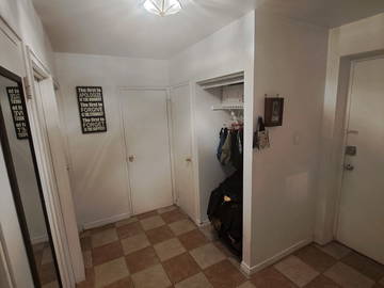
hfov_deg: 106.2
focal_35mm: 13
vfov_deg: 89.9
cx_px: 192
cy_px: 144
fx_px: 144
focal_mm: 1.74
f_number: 2.2
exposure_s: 1/24
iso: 200
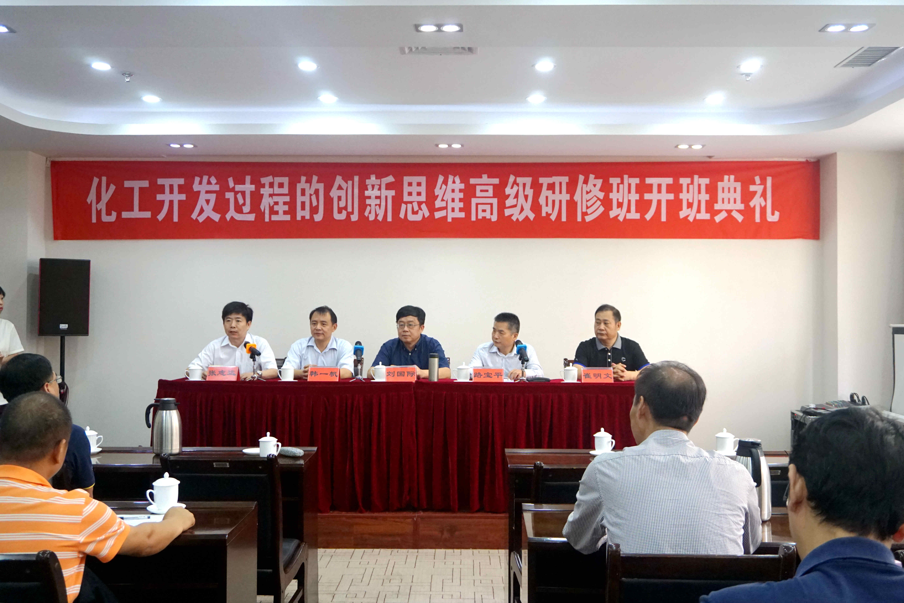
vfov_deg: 36.9
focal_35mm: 36
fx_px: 904
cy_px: 302
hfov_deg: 53.1
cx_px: 452
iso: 1000
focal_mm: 24
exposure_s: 1/160
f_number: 4.5
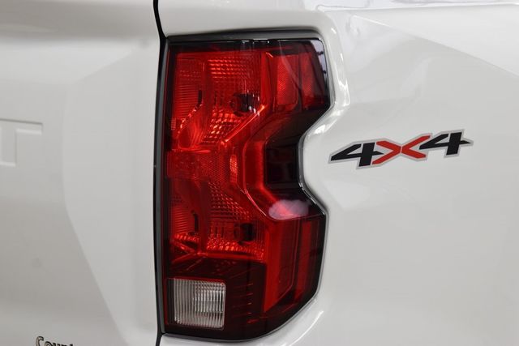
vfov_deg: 13.0
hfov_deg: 19.5
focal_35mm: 105
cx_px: 260
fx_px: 1514
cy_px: 173
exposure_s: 1/30
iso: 900
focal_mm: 70
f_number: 7.1
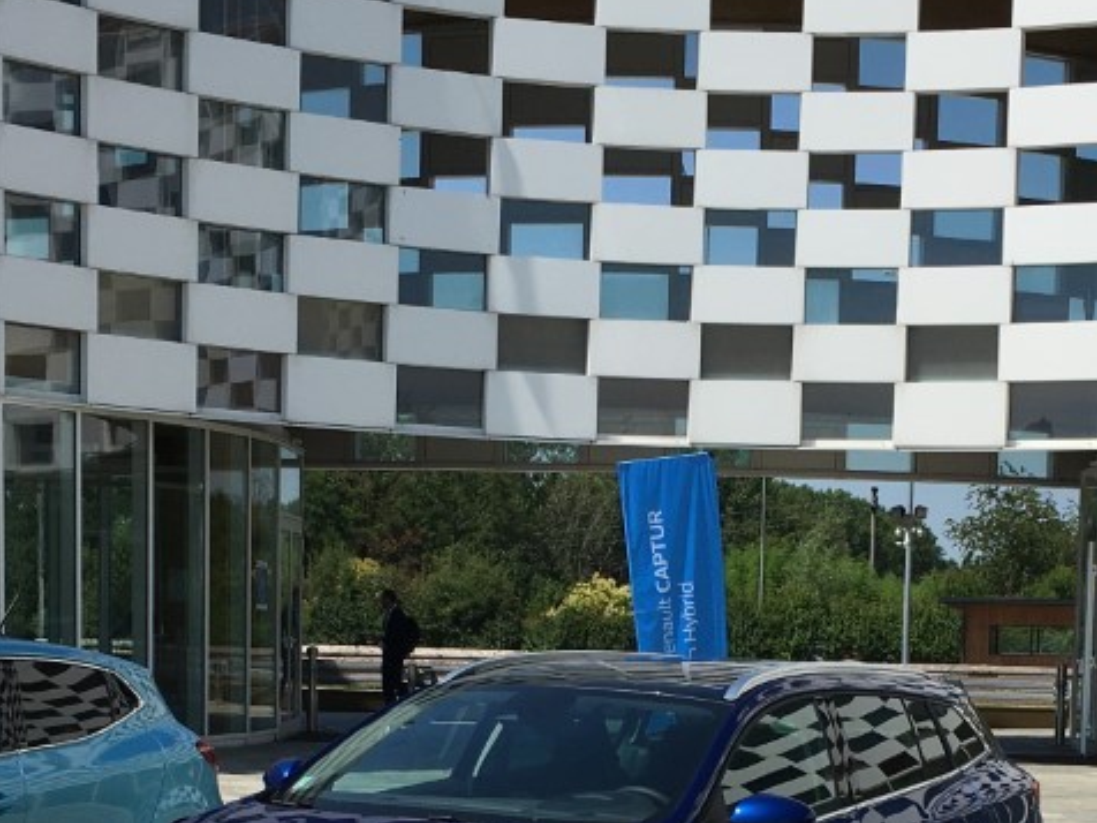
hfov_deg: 25.0
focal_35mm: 78
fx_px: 2472
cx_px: 657
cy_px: 855
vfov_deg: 18.3
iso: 25
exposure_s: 1/2262
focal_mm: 4.15
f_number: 2.2
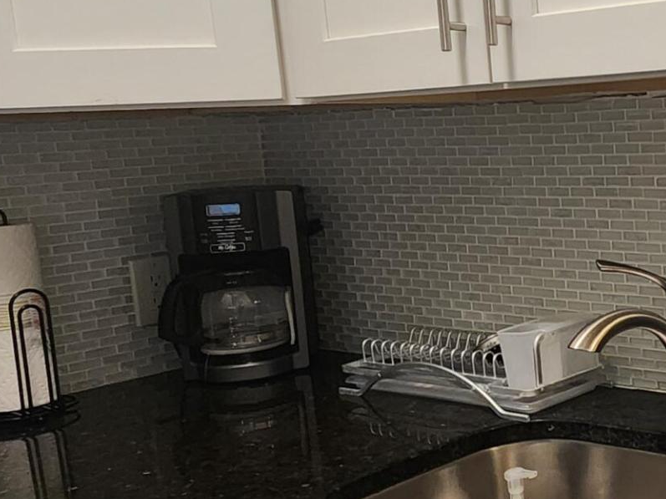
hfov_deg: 32.2
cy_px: 250
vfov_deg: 30.9
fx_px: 904
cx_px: 832
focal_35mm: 47
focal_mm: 2.2
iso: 250
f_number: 2.2
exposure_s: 1/60
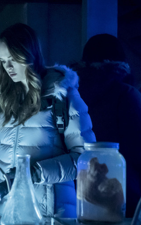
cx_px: -4
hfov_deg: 16.2
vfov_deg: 26.1
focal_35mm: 79
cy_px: 112
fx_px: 485
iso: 10000
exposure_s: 1/60
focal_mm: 34.2
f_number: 2.8
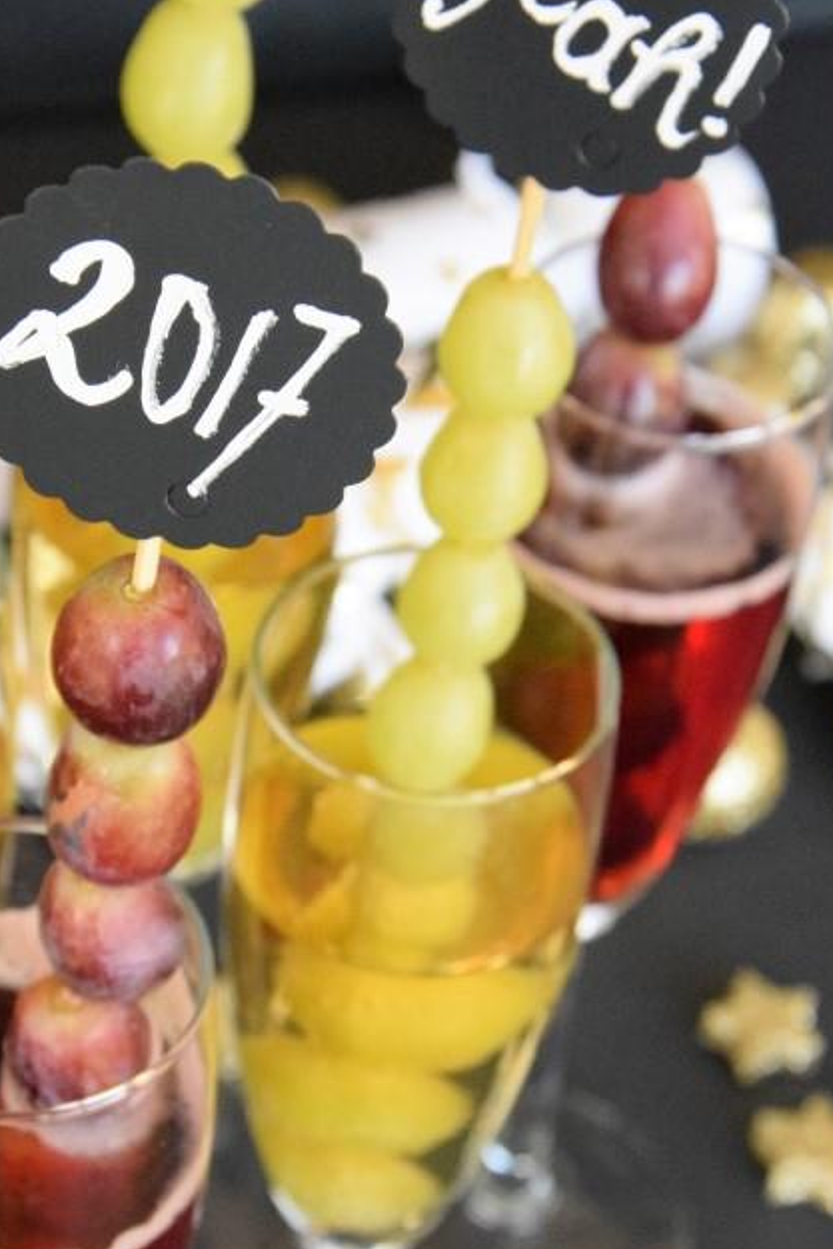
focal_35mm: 118
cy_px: 859
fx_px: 4093
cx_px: 291
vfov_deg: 17.3
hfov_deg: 11.6
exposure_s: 1/200
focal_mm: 48
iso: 5000
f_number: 7.1
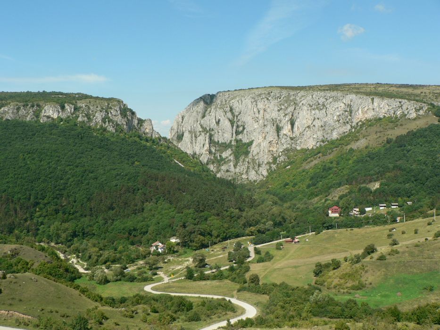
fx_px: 445
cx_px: 220
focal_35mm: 35
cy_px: 165
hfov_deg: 52.6
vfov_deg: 40.7
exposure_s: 1/400
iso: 64
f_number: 4.5
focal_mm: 6
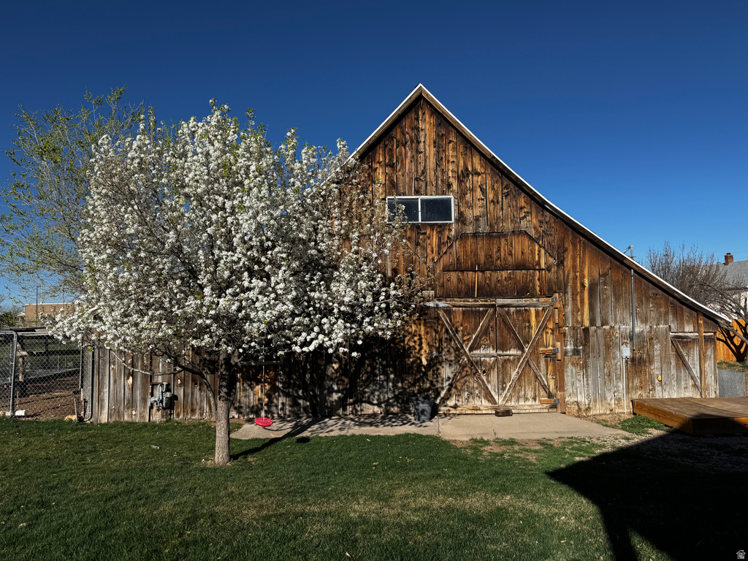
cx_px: 374
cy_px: 280
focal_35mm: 24
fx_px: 519
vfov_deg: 56.8
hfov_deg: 71.6
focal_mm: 6.76
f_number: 1.78
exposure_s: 1/5348
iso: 80
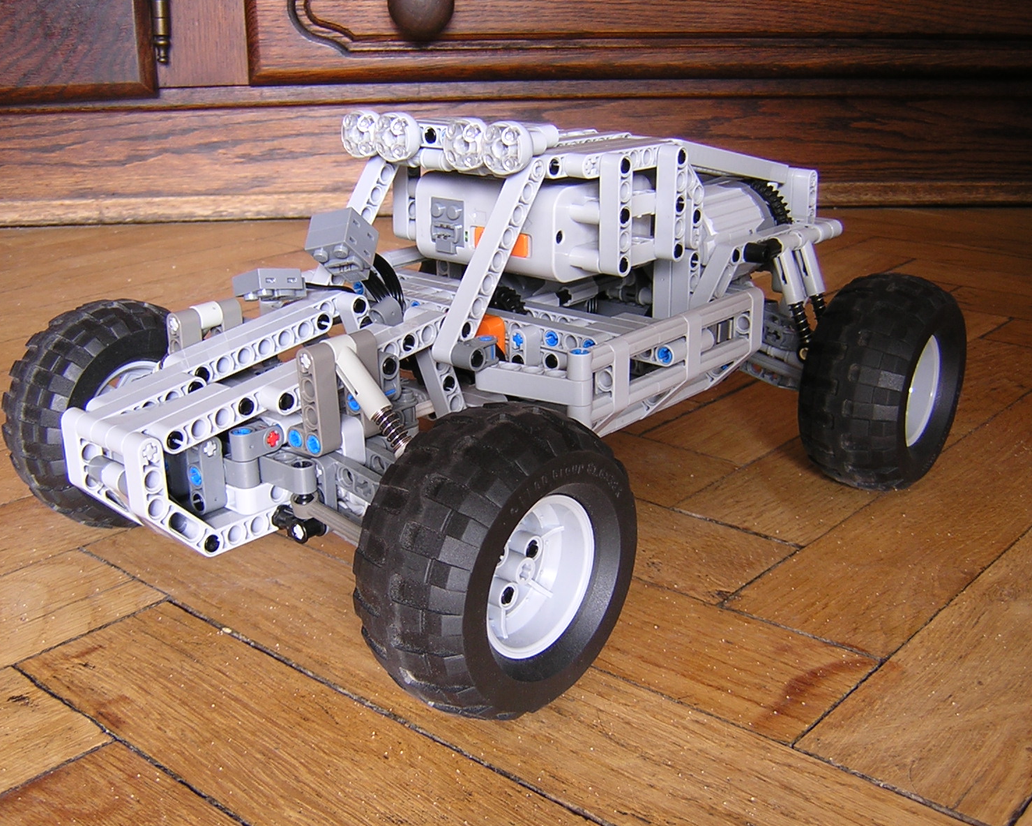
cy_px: 409
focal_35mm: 38
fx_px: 1161
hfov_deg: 47.9
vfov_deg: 39.2
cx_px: 492
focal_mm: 4.7
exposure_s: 1/15.9
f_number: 2.6
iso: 100
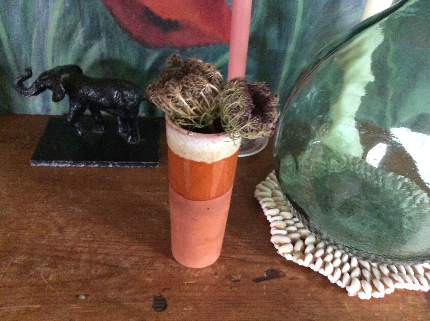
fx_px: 397
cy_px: 160
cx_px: 215
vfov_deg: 44.1
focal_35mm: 32
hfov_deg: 56.9
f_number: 2.4
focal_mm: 3.3
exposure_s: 1/17
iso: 640
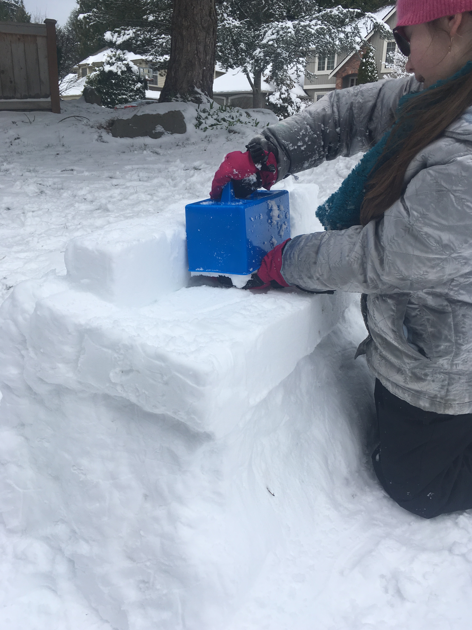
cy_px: 323
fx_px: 545
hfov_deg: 46.8
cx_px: 238
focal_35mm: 30
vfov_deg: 60.0
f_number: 2.2
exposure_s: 1/836
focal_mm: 4.15
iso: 25
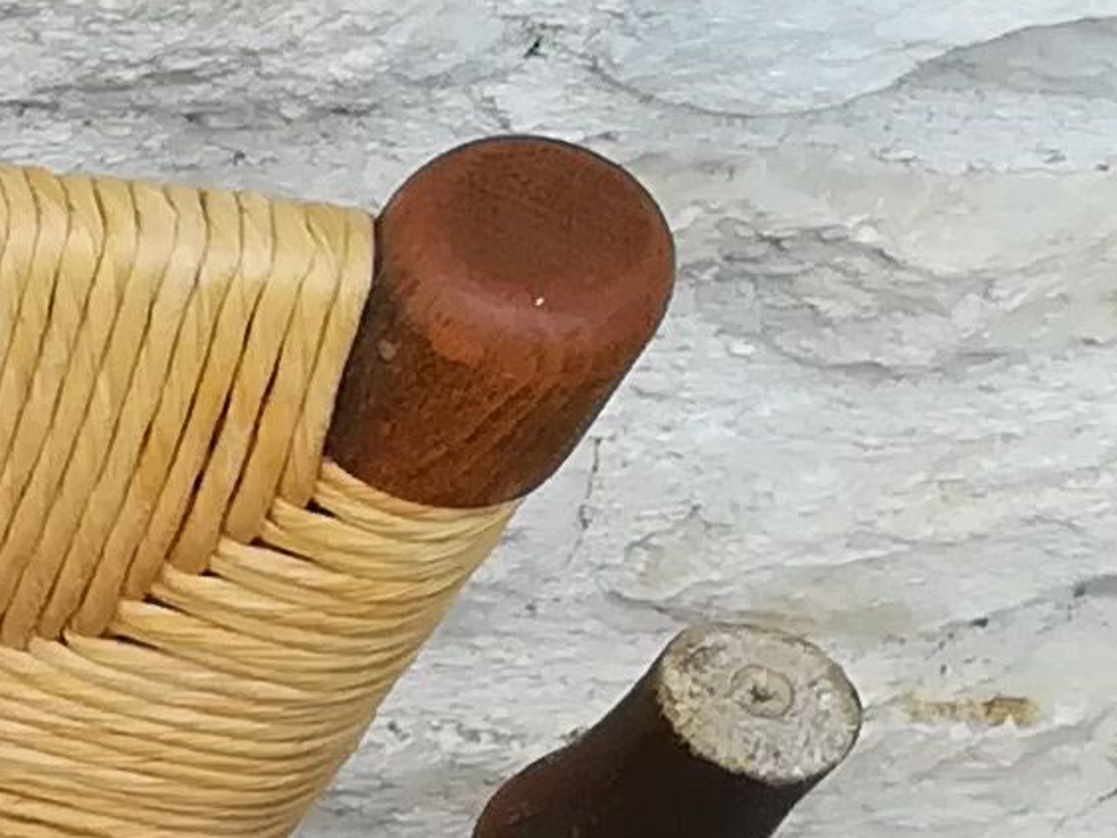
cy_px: 1545
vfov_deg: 7.8
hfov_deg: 8.6
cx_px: -2482
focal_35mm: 183
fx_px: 5905
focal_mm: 3.83
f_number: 2.2
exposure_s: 1/212
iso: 50
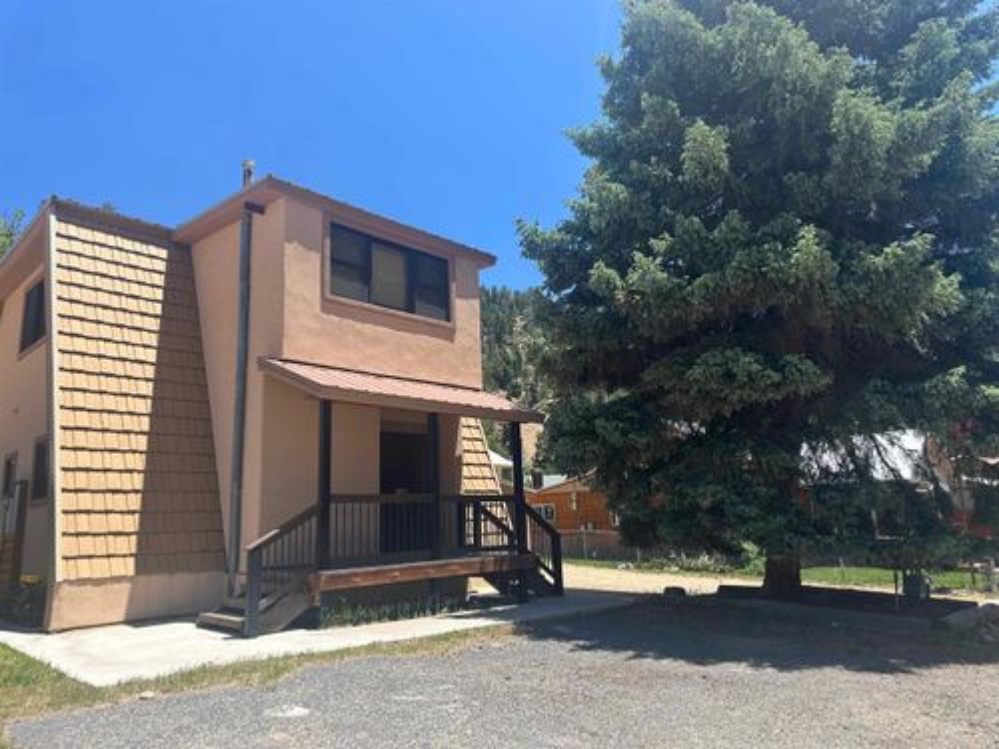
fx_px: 693
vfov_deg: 56.8
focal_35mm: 24
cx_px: 500
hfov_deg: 71.6
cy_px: 374
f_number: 1.78
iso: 80
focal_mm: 6.86
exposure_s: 1/2660
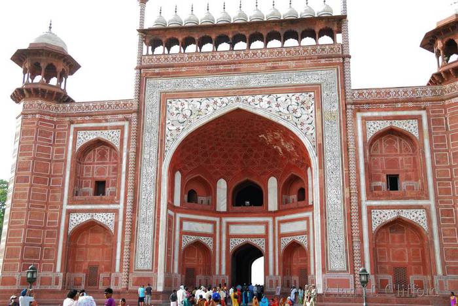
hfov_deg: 49.5
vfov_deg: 34.3
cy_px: 153
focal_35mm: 39
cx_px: 229
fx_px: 497
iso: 100
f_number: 4.5
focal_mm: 26
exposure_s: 1/80
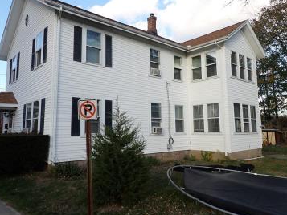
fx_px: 232
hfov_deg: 63.4
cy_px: 101
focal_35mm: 28
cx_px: 141
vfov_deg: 49.7
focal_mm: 4.5
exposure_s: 1/400
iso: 100
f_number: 2.8
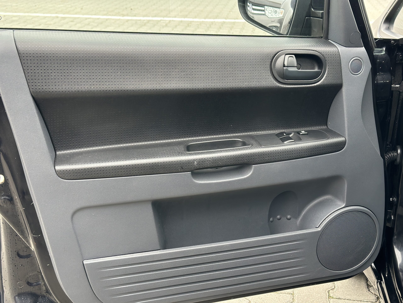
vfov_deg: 30.3
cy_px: 152
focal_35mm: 48
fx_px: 559
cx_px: 202
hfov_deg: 39.7
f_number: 1.78
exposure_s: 1/157
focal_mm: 6.86
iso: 125
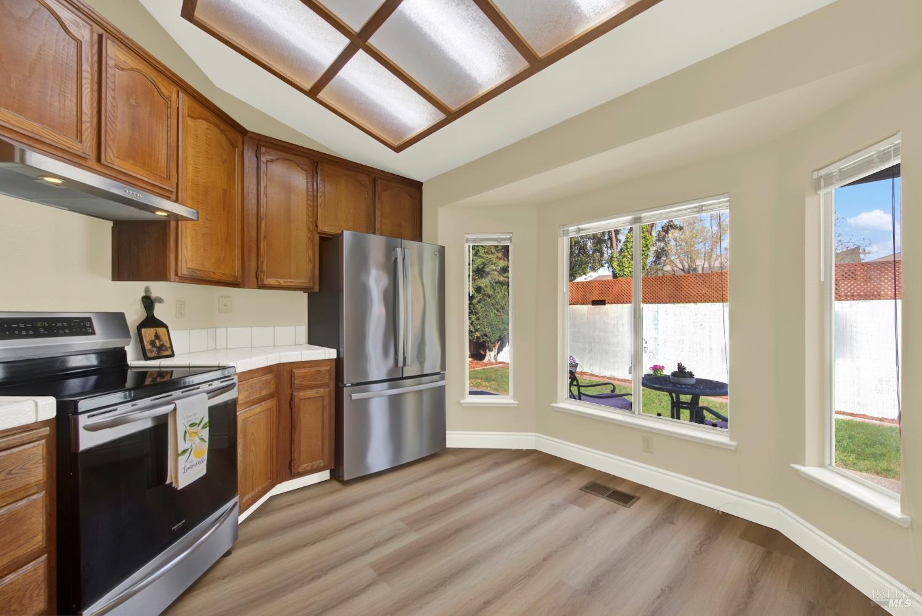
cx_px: 461
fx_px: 359
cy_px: 308
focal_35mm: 14
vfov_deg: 81.3
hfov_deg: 104.2
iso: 100
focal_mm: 14
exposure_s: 1/20
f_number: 14
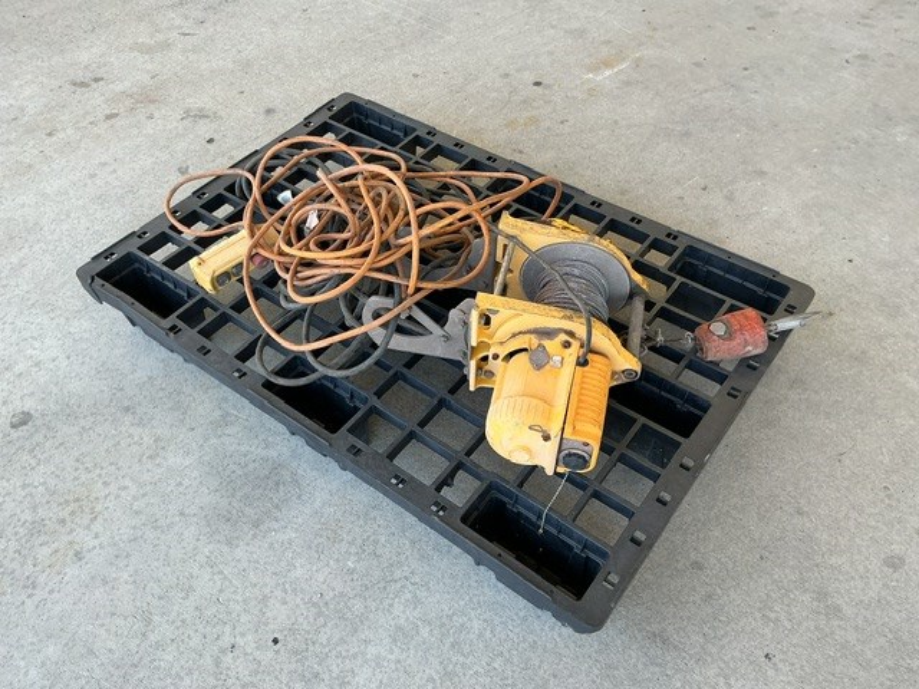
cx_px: 460
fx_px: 770
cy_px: 344
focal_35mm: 29
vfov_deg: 48.2
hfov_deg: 61.7
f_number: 1.8
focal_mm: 3
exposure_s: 1/120
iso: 25
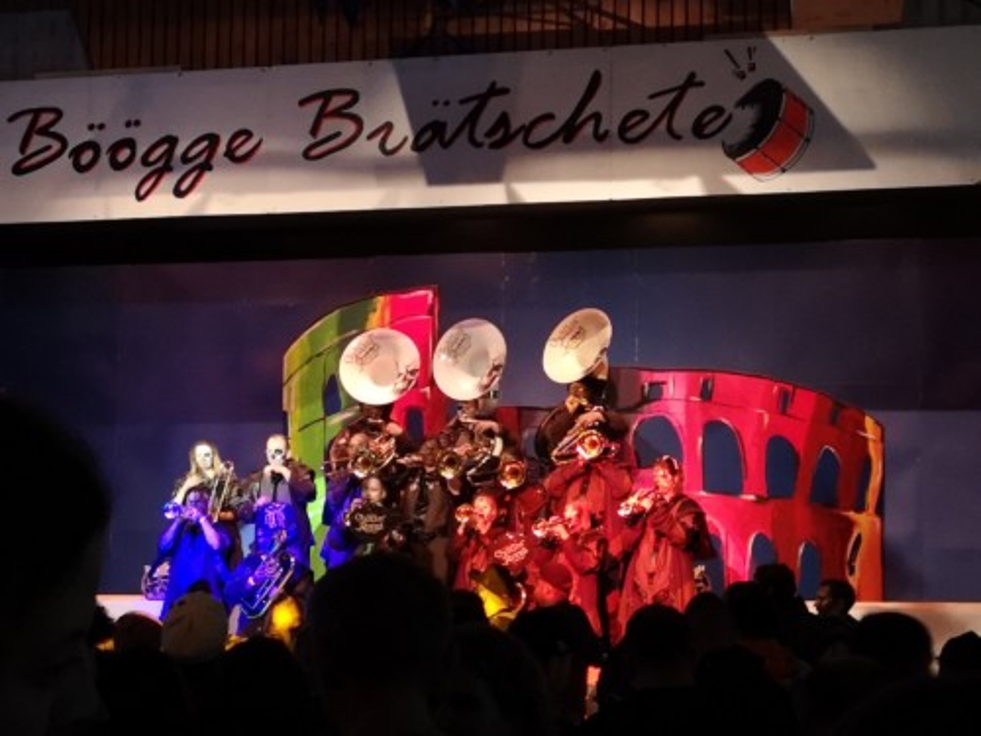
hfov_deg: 26.0
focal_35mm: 75
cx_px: 490
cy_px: 368
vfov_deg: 19.6
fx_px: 2125
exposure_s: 1/25
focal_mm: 5.58
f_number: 1.8
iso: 640
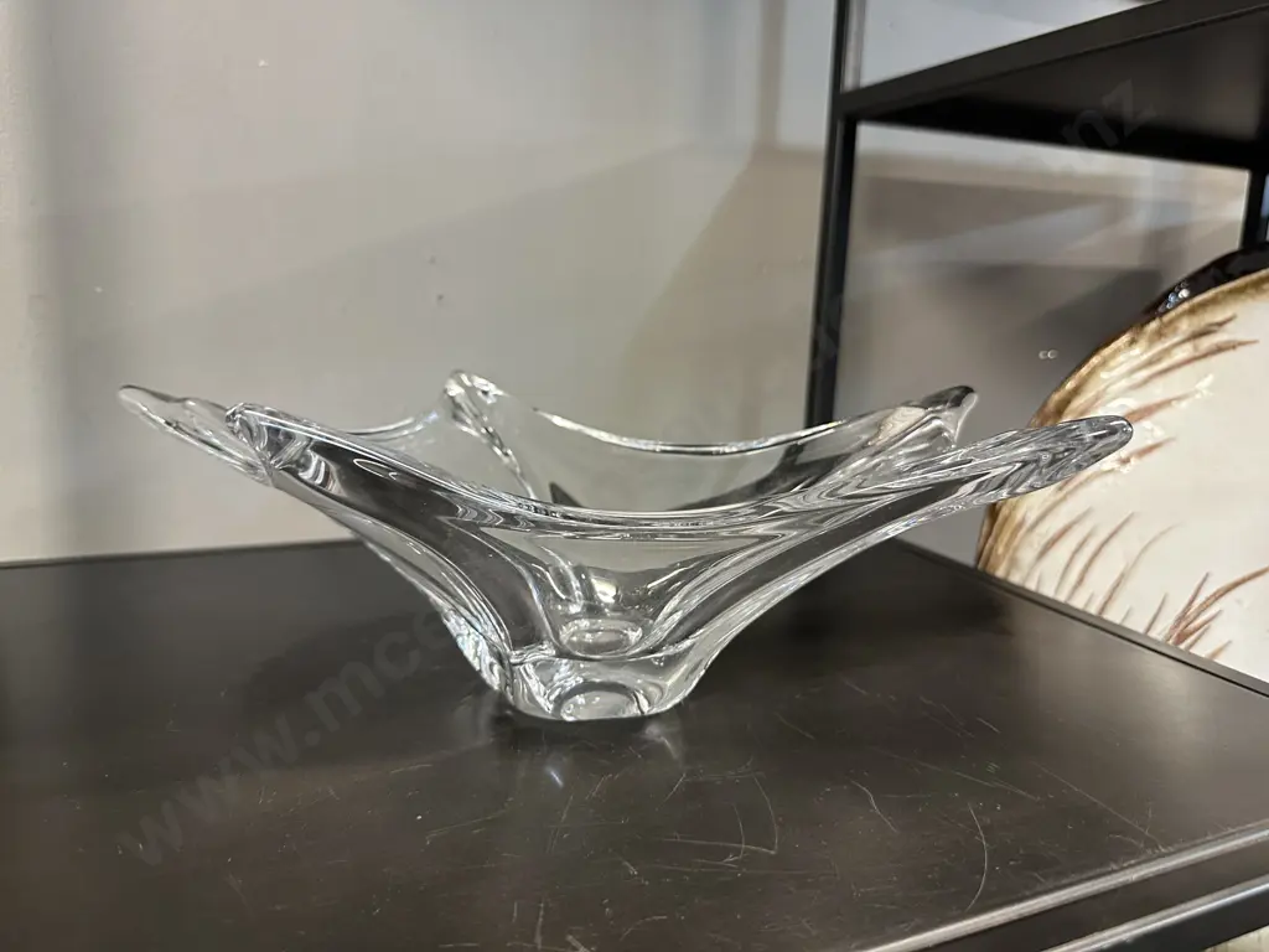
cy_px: 476
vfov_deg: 56.8
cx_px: 634
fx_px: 880
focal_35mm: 24
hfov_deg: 71.6
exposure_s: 1/50
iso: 320
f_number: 1.78
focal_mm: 6.86
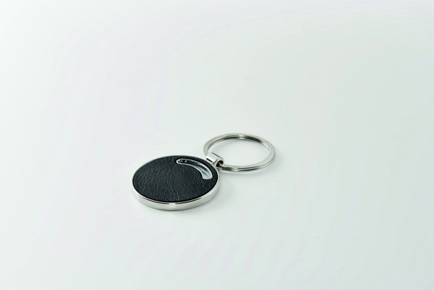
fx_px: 1266
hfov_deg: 19.5
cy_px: 145
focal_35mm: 105
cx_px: 217
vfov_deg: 13.0
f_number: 18
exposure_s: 1/125
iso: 100
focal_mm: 105
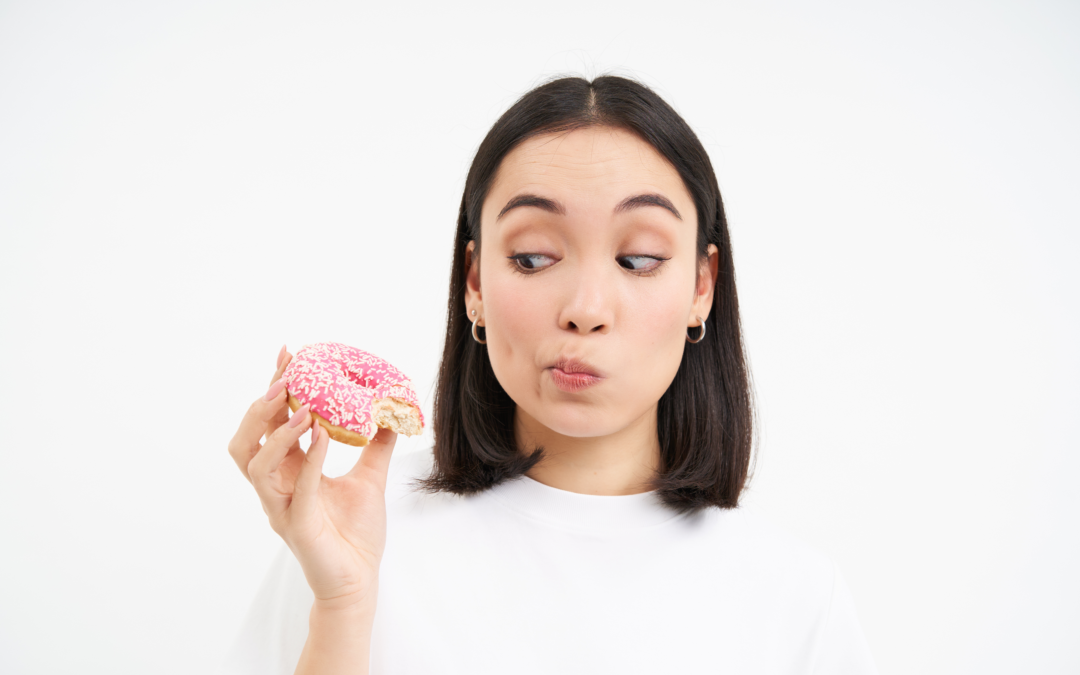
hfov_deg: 35.7
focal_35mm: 57
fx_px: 1678
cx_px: 543
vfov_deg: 22.7
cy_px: 357
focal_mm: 55
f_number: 5
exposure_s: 1/125
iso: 200
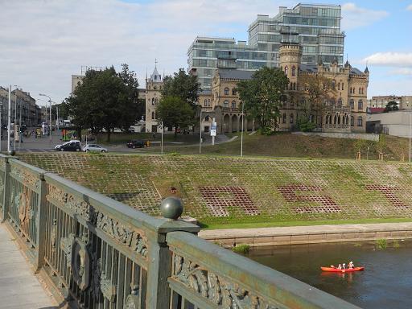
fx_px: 595
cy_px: 154
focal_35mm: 50
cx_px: 206
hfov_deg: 38.2
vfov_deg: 29.1
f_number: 3.5
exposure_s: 1/800
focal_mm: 10.7
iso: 100
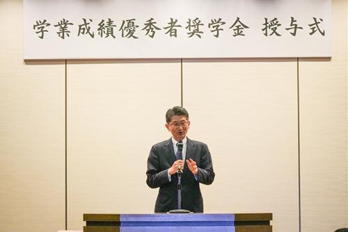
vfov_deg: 9.9
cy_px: 116
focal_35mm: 138
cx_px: 174
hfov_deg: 14.9
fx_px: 1333
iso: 1600
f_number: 5
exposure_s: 1/160
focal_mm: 92
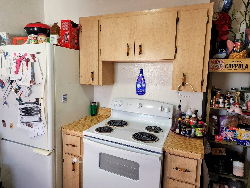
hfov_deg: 73.9
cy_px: 94
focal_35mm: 23
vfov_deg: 58.9
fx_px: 166
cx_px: 125
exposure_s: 1/120
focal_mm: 6.4
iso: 200
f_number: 1.8
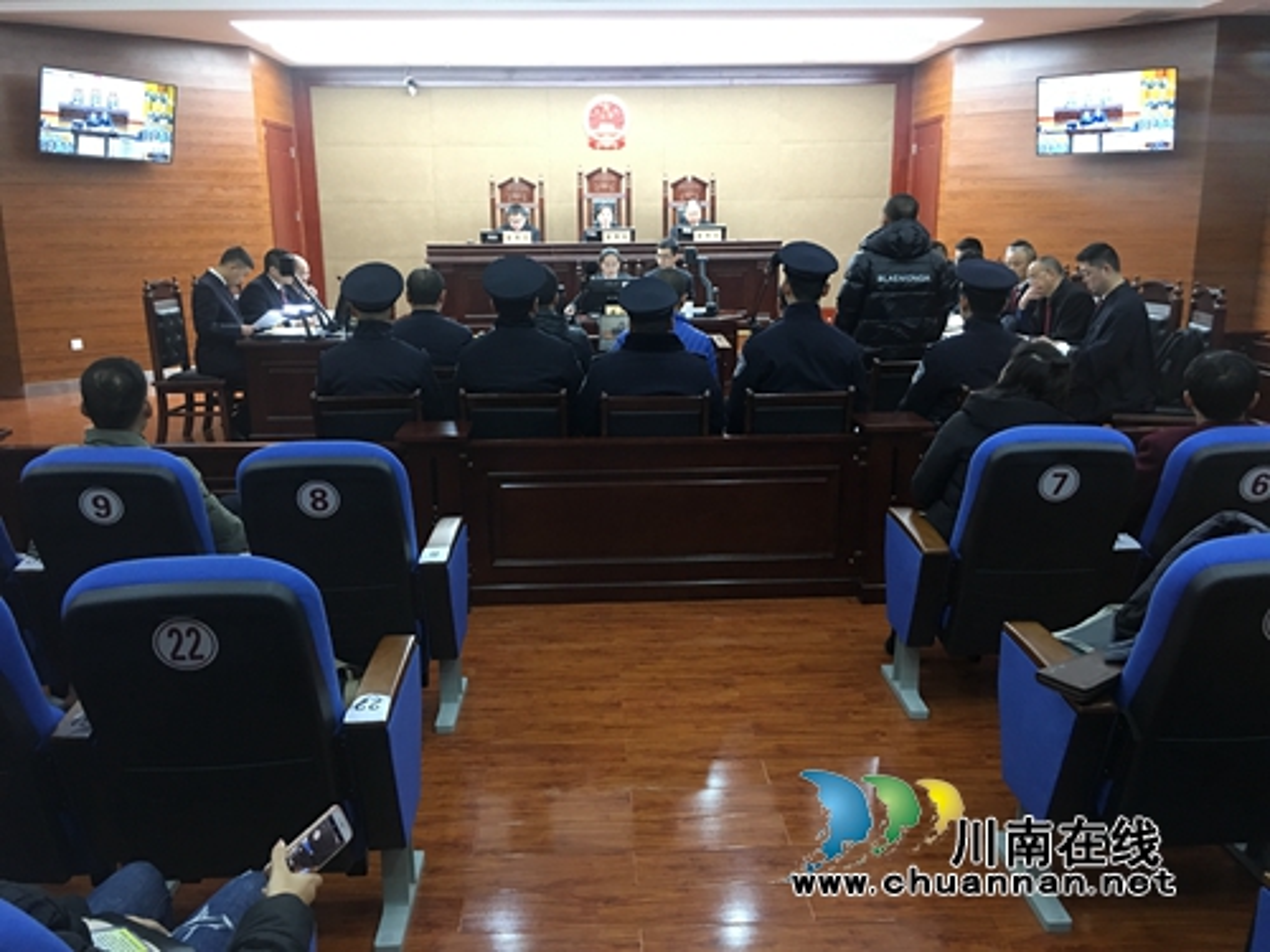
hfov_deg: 61.7
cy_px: 476
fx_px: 1064
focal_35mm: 29
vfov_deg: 48.2
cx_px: 635
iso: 100
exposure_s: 1/17
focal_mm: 4.15
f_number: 2.2
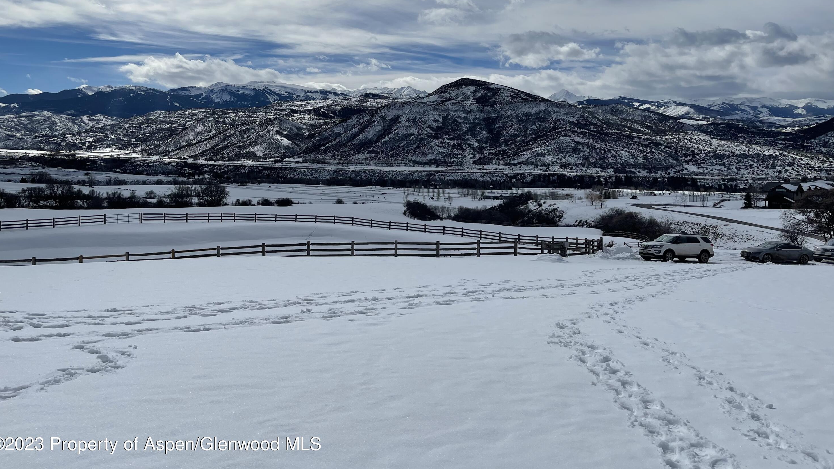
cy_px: 153
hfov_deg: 66.1
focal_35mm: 29
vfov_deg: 39.7
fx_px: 641
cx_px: 417
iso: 32
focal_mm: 5.1
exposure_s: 1/17544
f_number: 1.6
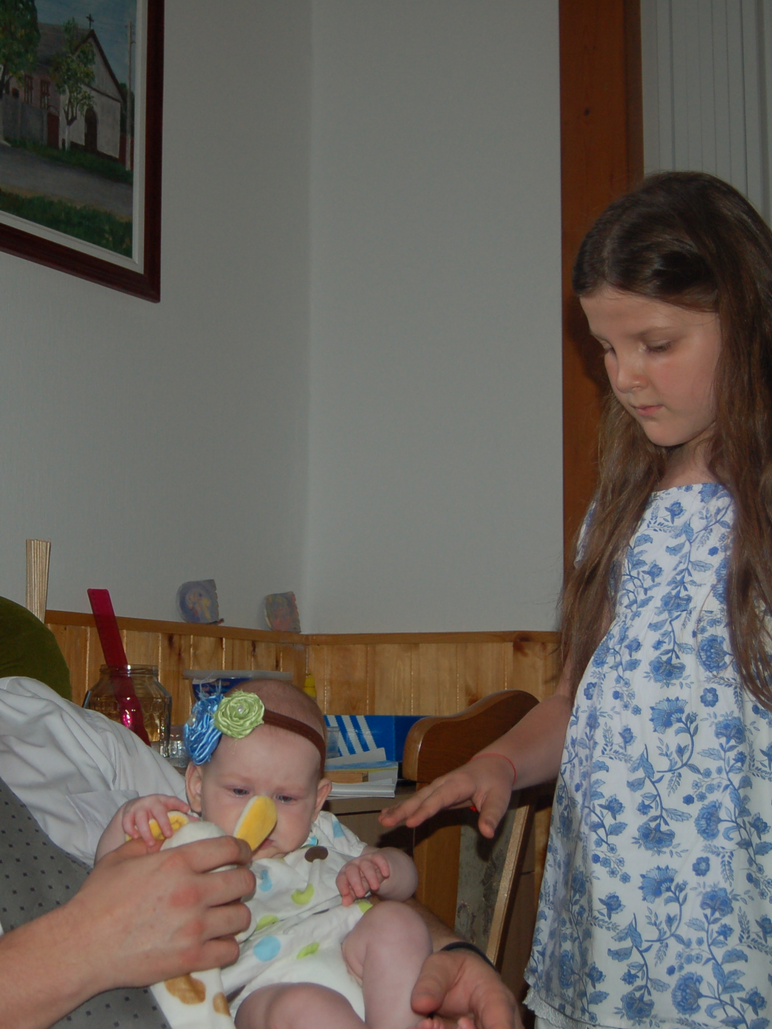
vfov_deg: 33.8
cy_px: 520
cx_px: 269
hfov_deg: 25.5
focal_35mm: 57
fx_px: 1695
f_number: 4
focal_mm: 26
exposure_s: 1/60
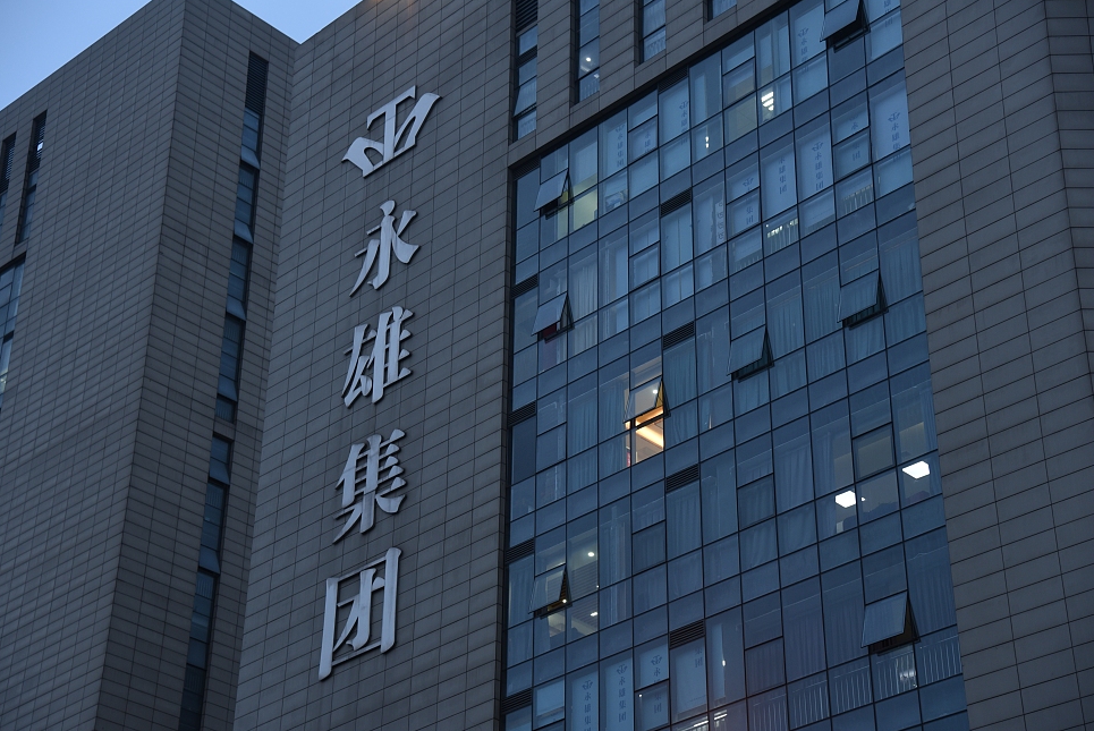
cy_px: 386
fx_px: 2129
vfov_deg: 19.5
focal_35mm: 70
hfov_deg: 28.8
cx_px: 541
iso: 500
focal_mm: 66
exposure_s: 1/50
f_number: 5
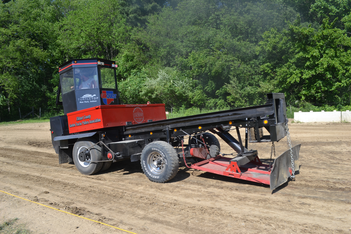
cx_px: 176
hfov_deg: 67.4
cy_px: 117
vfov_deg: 47.9
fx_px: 263
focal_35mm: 27
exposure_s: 1/200
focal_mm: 18
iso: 100
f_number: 7.1
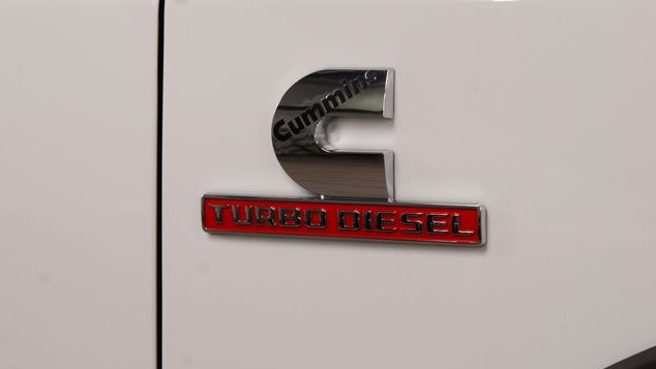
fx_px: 1931
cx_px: 328
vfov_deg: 10.9
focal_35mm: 111
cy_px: 163
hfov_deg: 19.3
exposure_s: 1/40
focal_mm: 70
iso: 400
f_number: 7.1
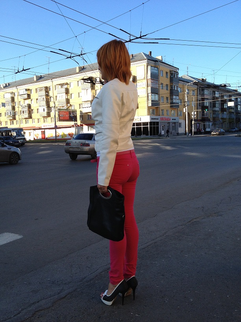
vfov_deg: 52.6
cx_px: 120
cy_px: 161
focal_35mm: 35
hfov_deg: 40.7
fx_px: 325
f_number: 2.4
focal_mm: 4.28
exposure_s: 1/673
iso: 50
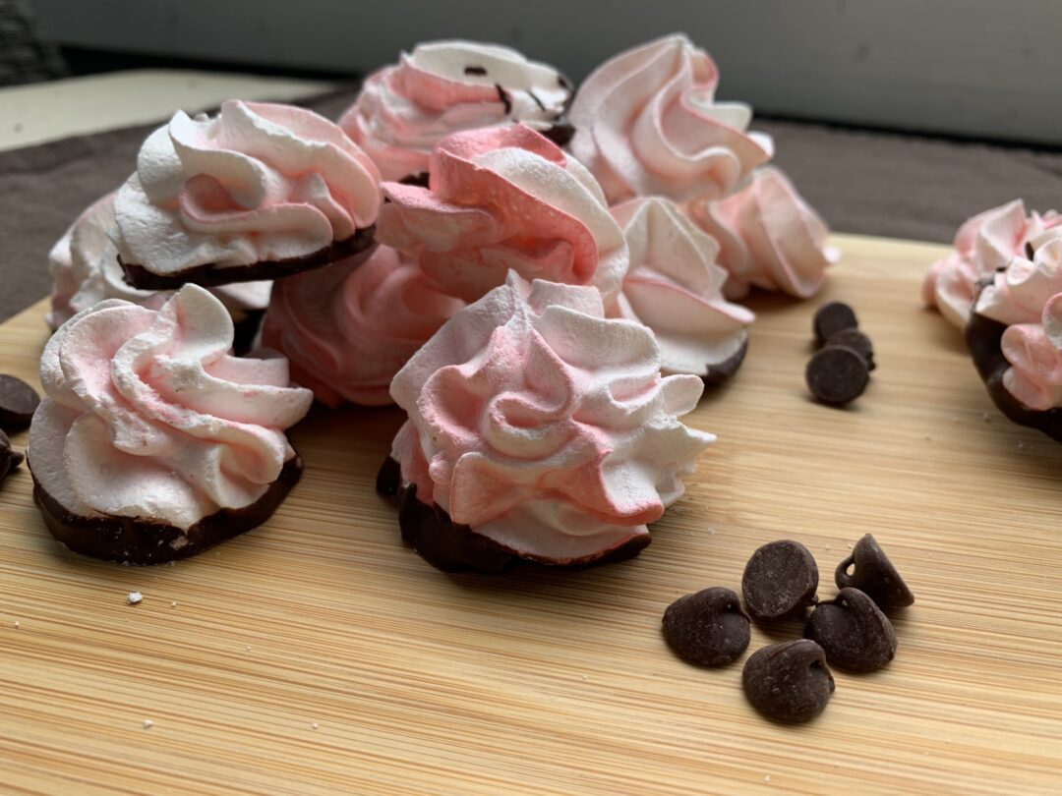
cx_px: 531
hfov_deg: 67.3
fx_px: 798
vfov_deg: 53.1
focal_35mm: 26
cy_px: 398
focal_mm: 4.25
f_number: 1.8
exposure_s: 1/148
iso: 25
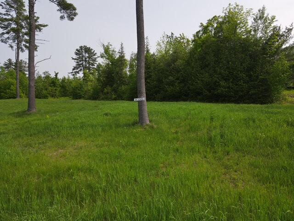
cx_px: 147
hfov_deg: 71.6
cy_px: 110
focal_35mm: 24
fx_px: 204
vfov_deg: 56.8
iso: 100
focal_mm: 4.5
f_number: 2.8
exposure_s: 1/640
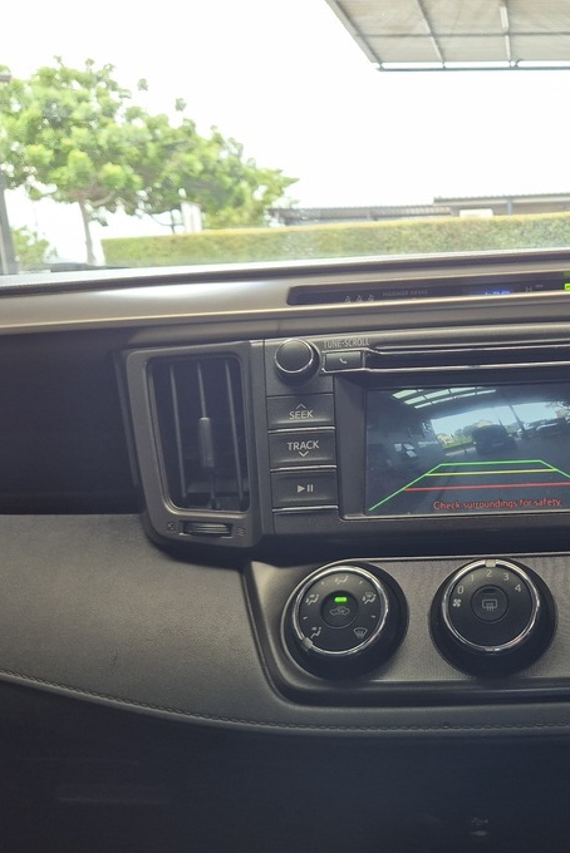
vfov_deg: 53.0
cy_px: 465
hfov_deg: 35.4
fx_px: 854
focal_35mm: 36
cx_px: 480
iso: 125
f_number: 1.8
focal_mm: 5.4
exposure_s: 1/180
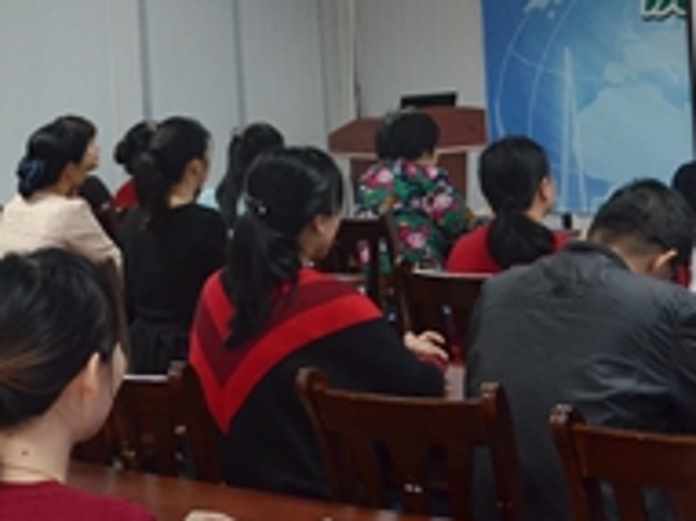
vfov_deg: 17.3
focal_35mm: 82
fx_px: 1648
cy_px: -66
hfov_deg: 23.8
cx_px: 423
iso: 720
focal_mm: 18
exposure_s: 1/60
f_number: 4
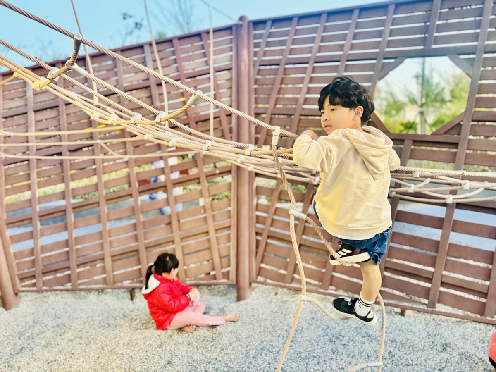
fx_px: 344
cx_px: 248
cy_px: 186
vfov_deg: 56.8
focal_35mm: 24
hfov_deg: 71.6
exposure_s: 1/30
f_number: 1.78
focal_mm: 6.76
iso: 1250
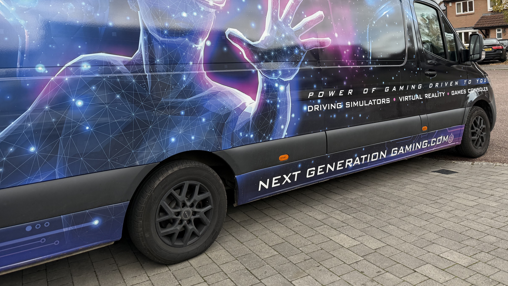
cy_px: 67
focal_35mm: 31
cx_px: 277
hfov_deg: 62.5
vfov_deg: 36.8
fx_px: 418
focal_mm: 6.76
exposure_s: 1/677
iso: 80
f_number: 1.78
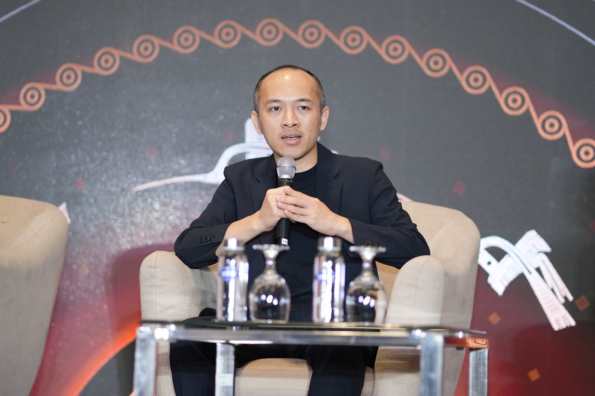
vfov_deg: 10.8
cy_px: 198
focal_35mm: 127
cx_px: 298
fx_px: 2099
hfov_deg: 16.1
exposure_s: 1/125
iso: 320
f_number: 1.8
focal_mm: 85
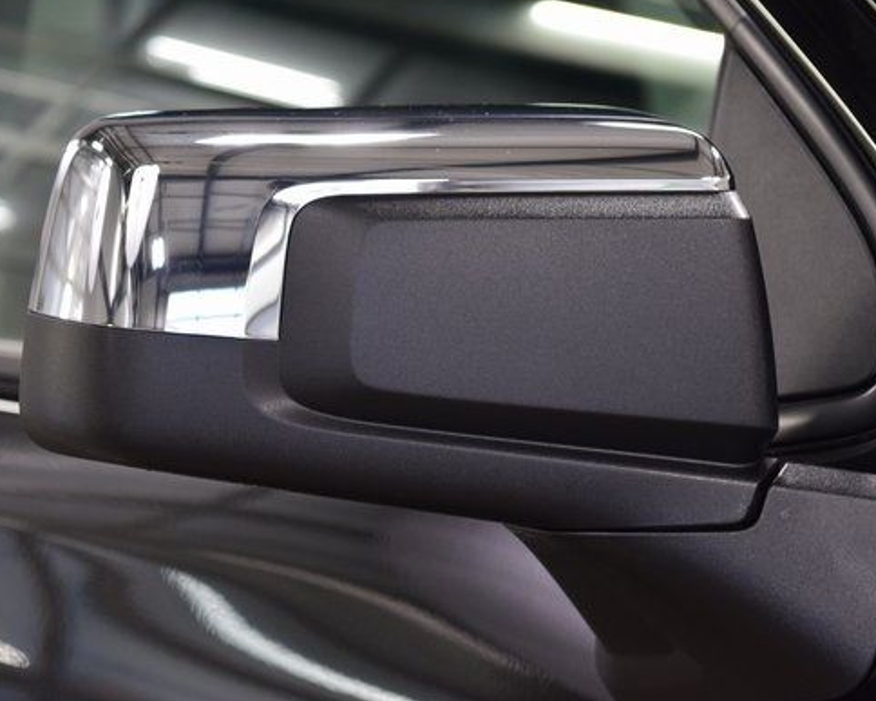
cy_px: 338
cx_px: 407
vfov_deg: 14.3
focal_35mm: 108
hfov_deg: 17.8
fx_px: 2799
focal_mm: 58
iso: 1600
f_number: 4
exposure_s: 1/125
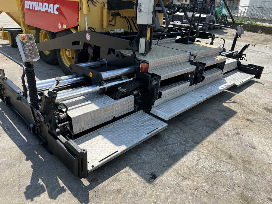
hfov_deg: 67.3
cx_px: 136
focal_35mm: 26
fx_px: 204
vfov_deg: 53.1
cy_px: 102
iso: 50
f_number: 1.5
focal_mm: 5.7
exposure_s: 1/1751
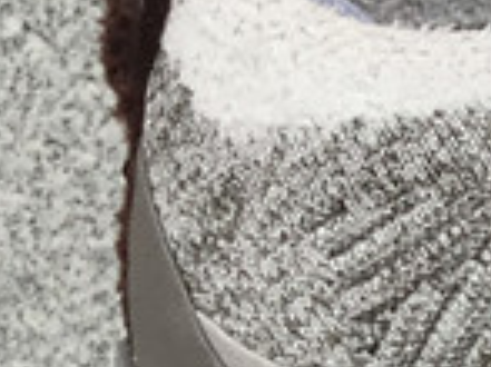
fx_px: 2693
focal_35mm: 190
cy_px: 719
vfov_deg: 7.5
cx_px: 1109
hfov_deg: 9.5
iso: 25
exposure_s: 1/509
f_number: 2.4
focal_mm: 3.3
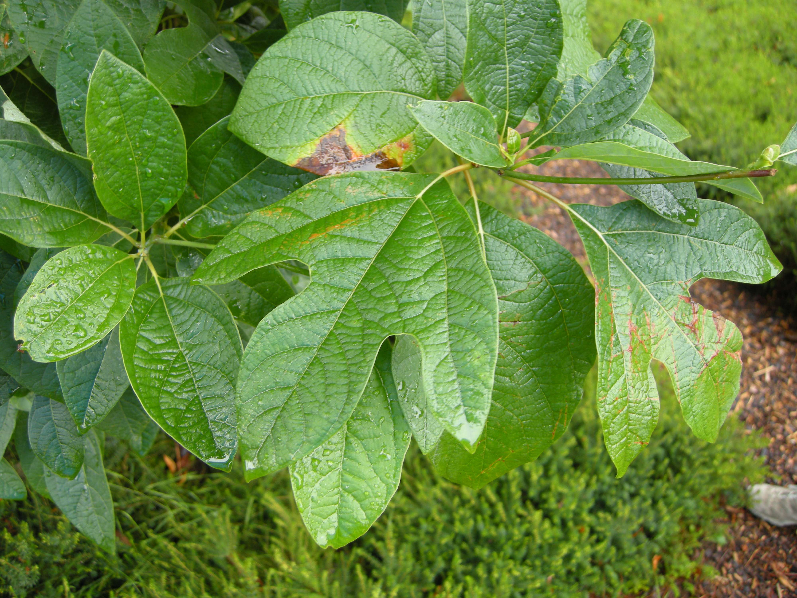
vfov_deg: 40.7
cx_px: 398
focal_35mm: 35
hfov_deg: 52.6
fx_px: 806
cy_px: 299
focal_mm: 7.5
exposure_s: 1/46
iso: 64
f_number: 3
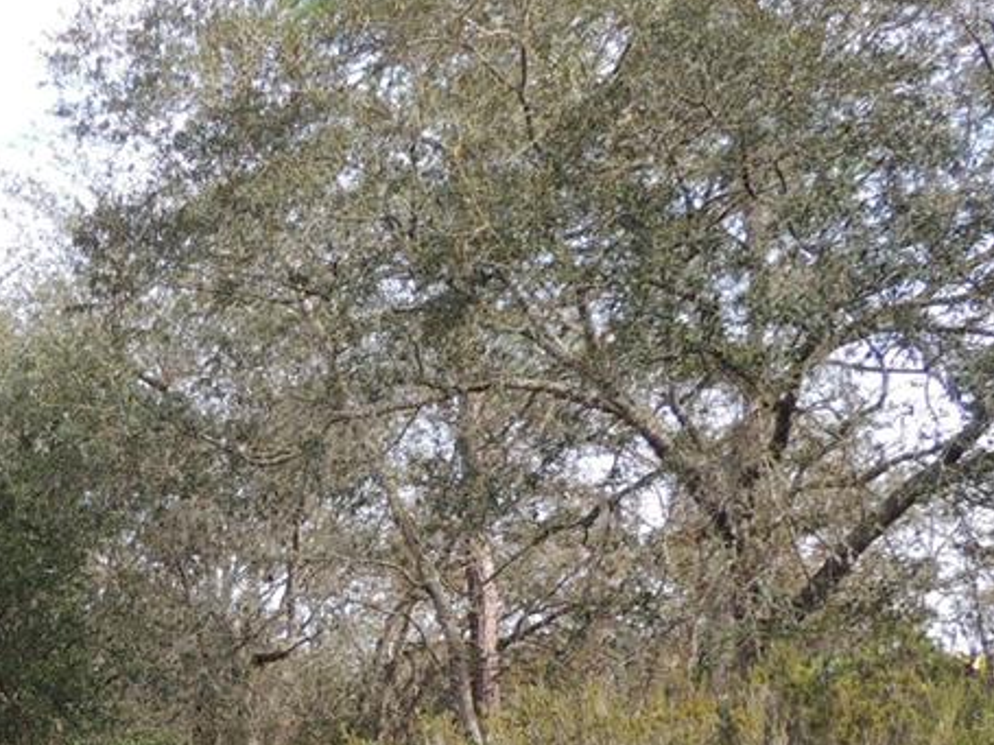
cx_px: -13
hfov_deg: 32.5
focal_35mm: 54
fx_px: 1550
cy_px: 719
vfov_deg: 25.8
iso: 100
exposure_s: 1/320
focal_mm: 4.3
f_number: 3
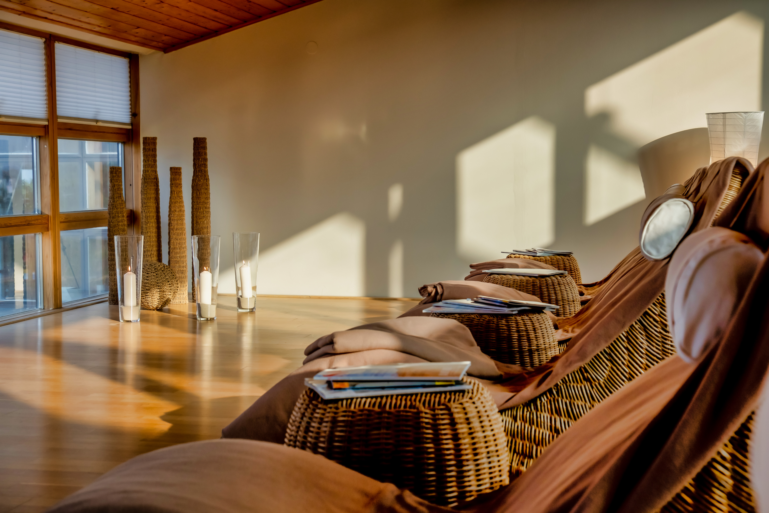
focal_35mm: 52
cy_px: 256
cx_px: 384
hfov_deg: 38.2
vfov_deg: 26.0
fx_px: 1111
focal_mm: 34.5
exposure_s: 1/100
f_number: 6.4
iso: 320
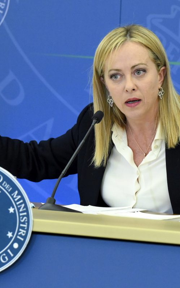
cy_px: 144
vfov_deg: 4.6
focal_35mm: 461
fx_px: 3621
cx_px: 107
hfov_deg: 2.8
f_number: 4
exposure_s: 1/400
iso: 3200
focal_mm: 200
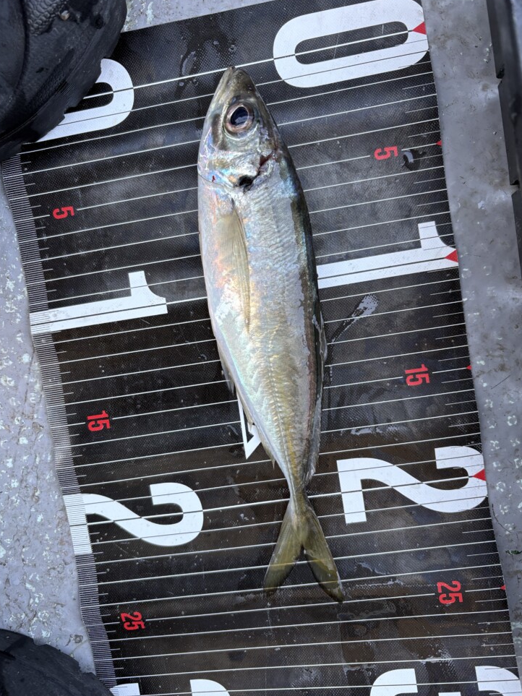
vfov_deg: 65.3
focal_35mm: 27
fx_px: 543
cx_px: 260
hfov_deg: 51.3
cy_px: 351
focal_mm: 5.96
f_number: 1.6
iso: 40
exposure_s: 1/122
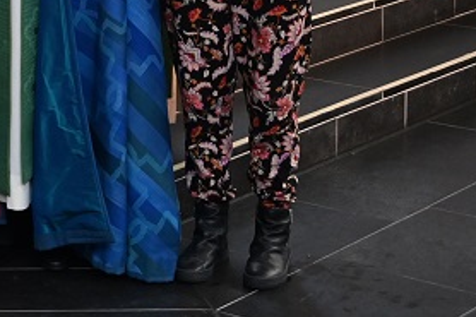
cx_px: -322
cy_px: -247
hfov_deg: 13.1
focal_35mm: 144
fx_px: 1903
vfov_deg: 9.1
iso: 1800
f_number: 4
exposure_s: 1/125
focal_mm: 40
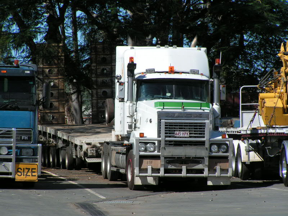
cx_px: 144
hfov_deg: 7.3
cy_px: 108
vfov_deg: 5.5
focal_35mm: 271
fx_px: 2255
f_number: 5.6
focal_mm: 41.4
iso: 50
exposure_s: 1/800
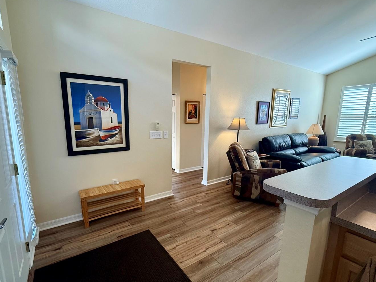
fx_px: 185
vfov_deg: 74.6
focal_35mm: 17
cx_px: 169
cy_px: 149
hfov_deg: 90.7
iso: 320
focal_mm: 2.22
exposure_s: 1/120
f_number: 2.2
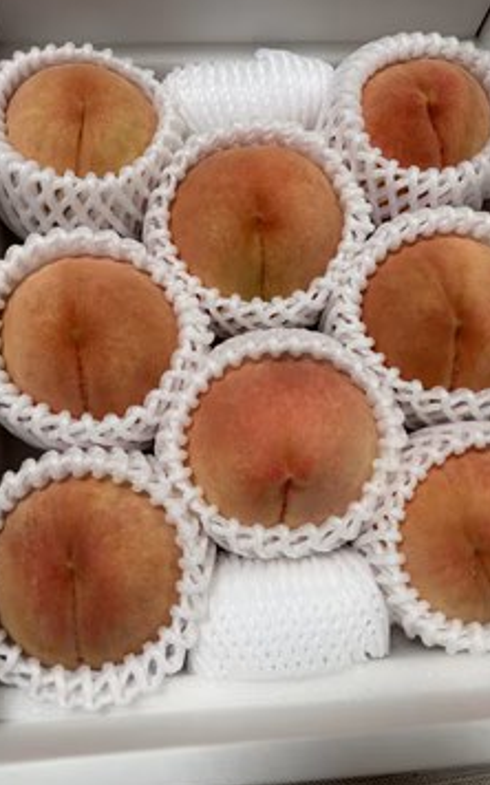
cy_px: 370
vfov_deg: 61.2
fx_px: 663
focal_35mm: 31
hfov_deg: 40.5
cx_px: 247
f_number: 1.6
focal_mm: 5.96
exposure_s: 1/121
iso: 125
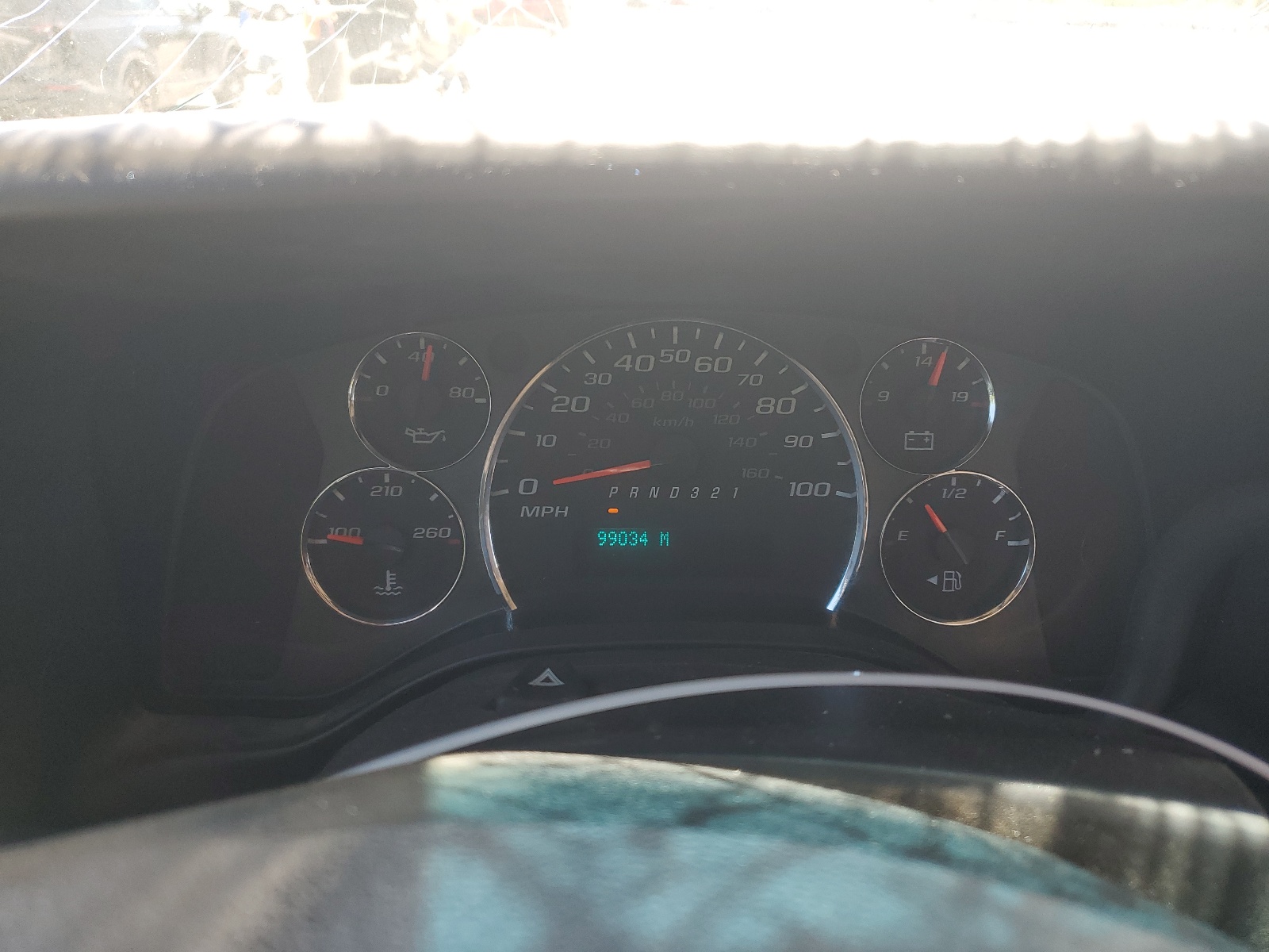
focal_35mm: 26
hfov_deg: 67.3
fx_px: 953
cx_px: 634
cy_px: 476
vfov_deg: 53.1
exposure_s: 1/208
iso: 50
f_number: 1.5
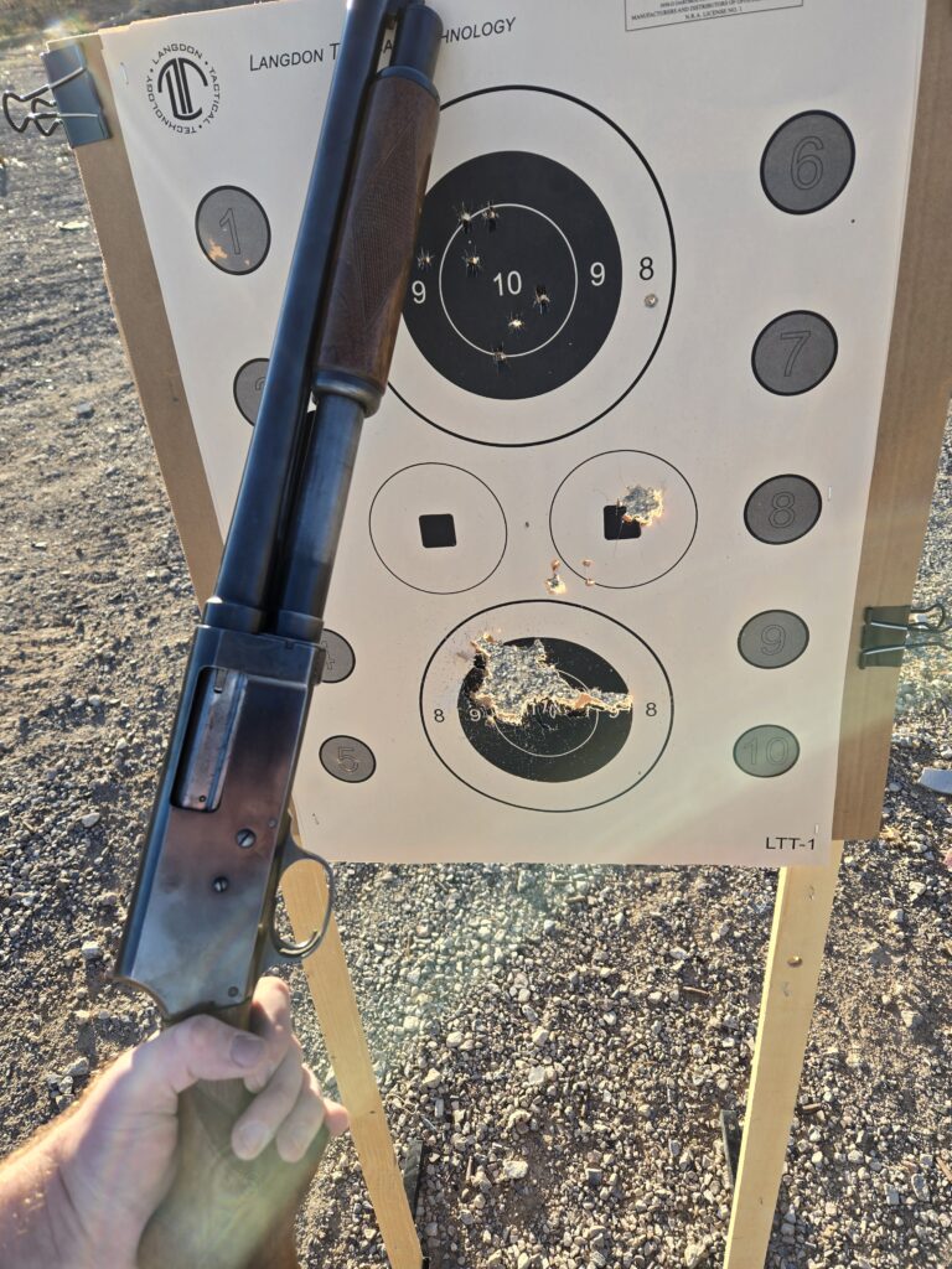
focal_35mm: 23
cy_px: 634
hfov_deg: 58.9
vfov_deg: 73.9
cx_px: 476
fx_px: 843
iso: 25
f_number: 1.8
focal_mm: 5.4
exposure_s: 1/441
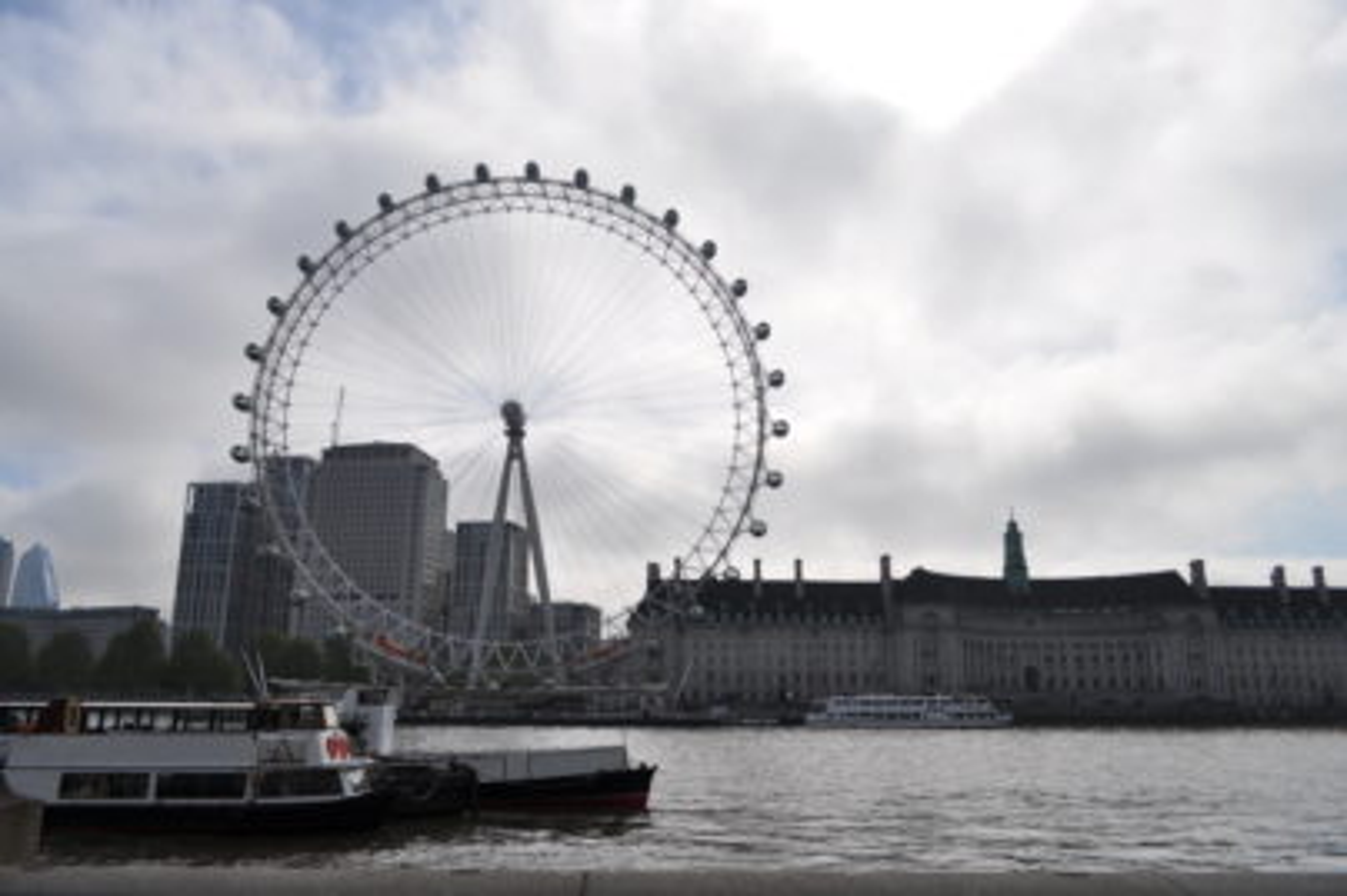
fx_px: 1010
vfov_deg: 47.9
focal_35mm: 27
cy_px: 448
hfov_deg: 67.4
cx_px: 674
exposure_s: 1/2000
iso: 200
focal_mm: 18
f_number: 8
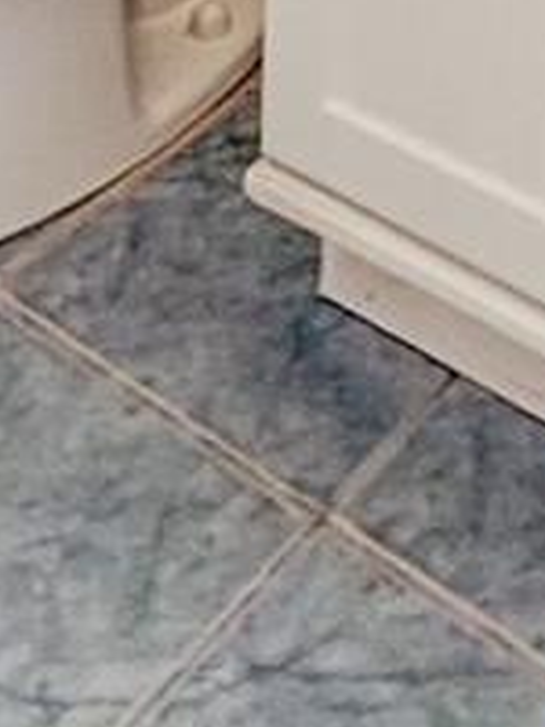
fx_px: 1763
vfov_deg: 15.4
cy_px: -927
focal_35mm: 84
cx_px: 549
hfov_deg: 17.2
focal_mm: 2.22
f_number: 2.2
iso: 1000
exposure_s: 1/60
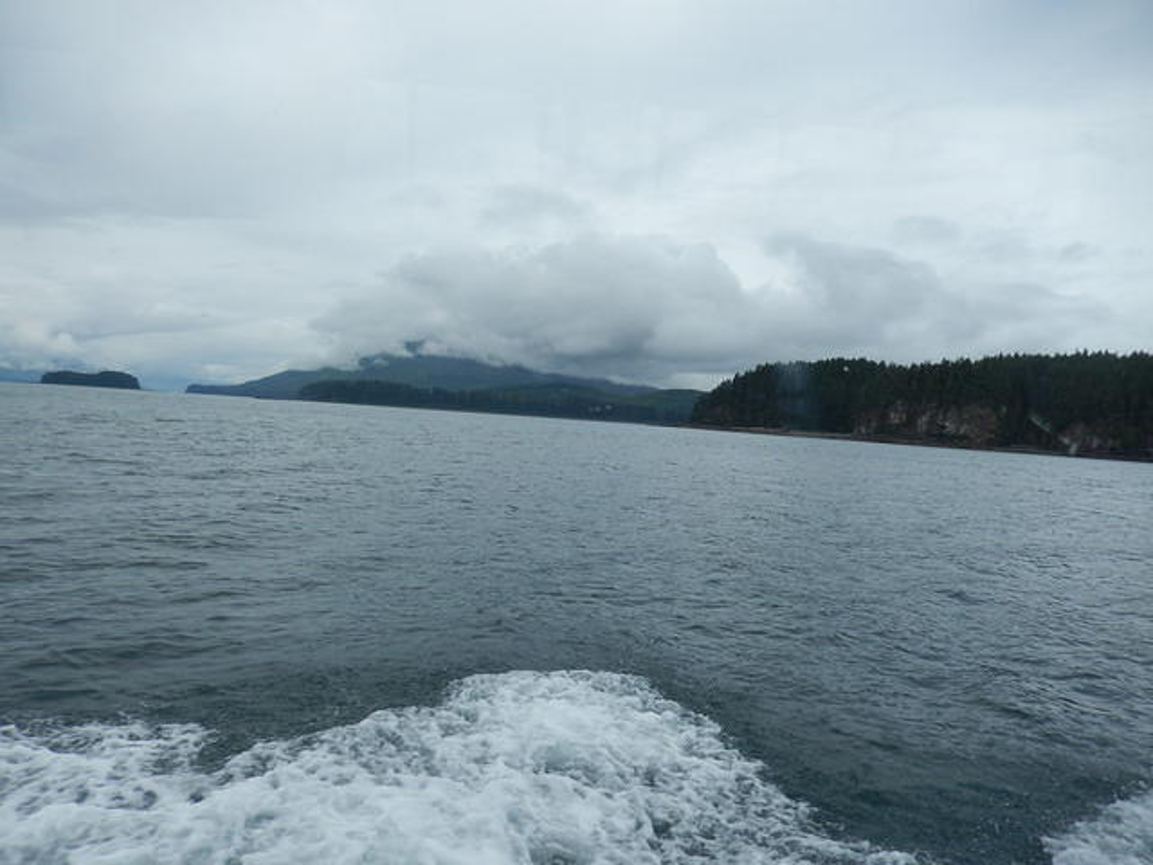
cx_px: 576
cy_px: 432
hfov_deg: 69.4
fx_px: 833
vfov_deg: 54.9
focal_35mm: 25
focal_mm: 4.5
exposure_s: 1/1500
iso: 125
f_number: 3.4
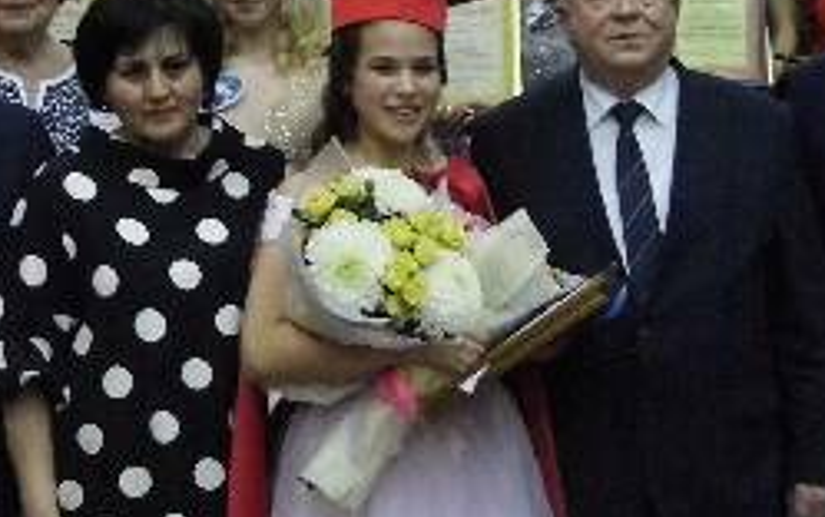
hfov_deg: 24.3
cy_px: 93
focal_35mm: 85
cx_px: 451
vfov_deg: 15.3
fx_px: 1912
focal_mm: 4.5
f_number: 3
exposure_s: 1/40
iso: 400
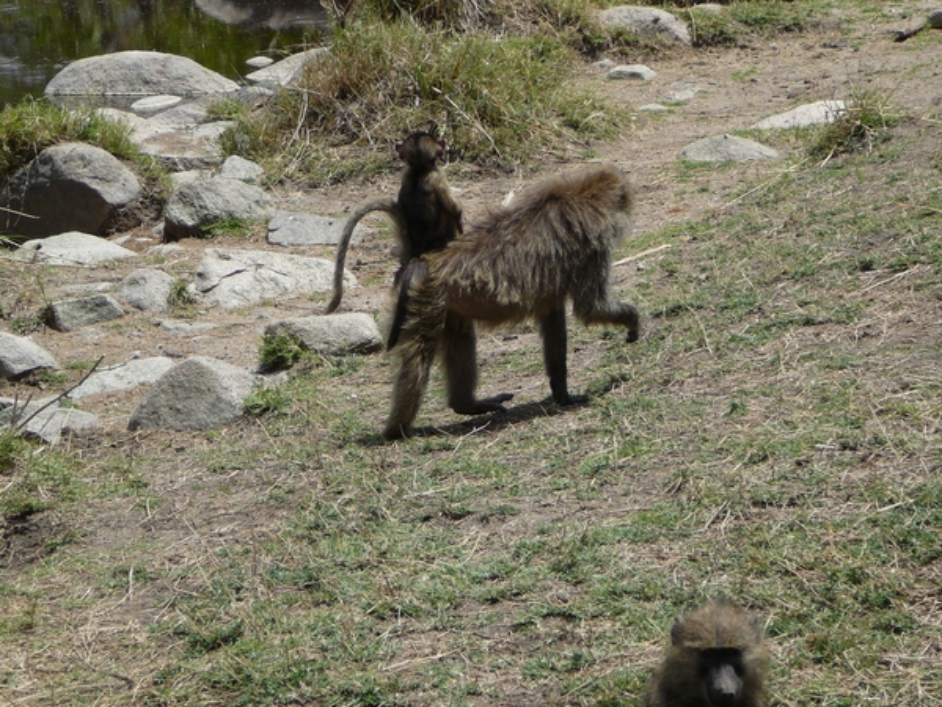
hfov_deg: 15.4
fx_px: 3483
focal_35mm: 128
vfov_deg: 11.6
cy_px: 354
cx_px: 471
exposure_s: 1/800
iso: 80
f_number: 3.9
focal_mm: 19
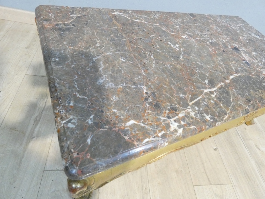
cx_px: 132
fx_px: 153
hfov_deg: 81.7
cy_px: 100
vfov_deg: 66.0
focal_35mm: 20
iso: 1000
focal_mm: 3.6
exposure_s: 1/125
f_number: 2.8
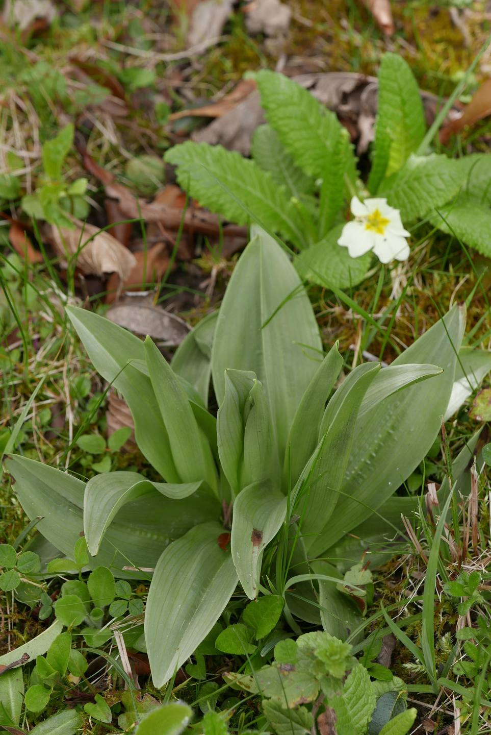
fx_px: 1633
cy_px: 368
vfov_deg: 25.3
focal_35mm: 80
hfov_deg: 17.1
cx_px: 246
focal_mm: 34
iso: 200
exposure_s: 1/160
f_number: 5.6
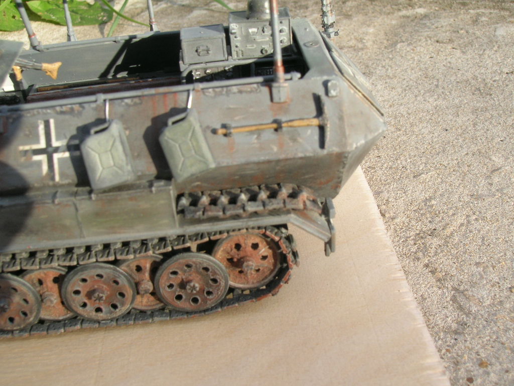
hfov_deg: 44.8
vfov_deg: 34.3
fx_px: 624
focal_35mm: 42
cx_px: 257
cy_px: 193
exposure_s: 1/79.6
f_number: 5.2
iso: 50
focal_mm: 7
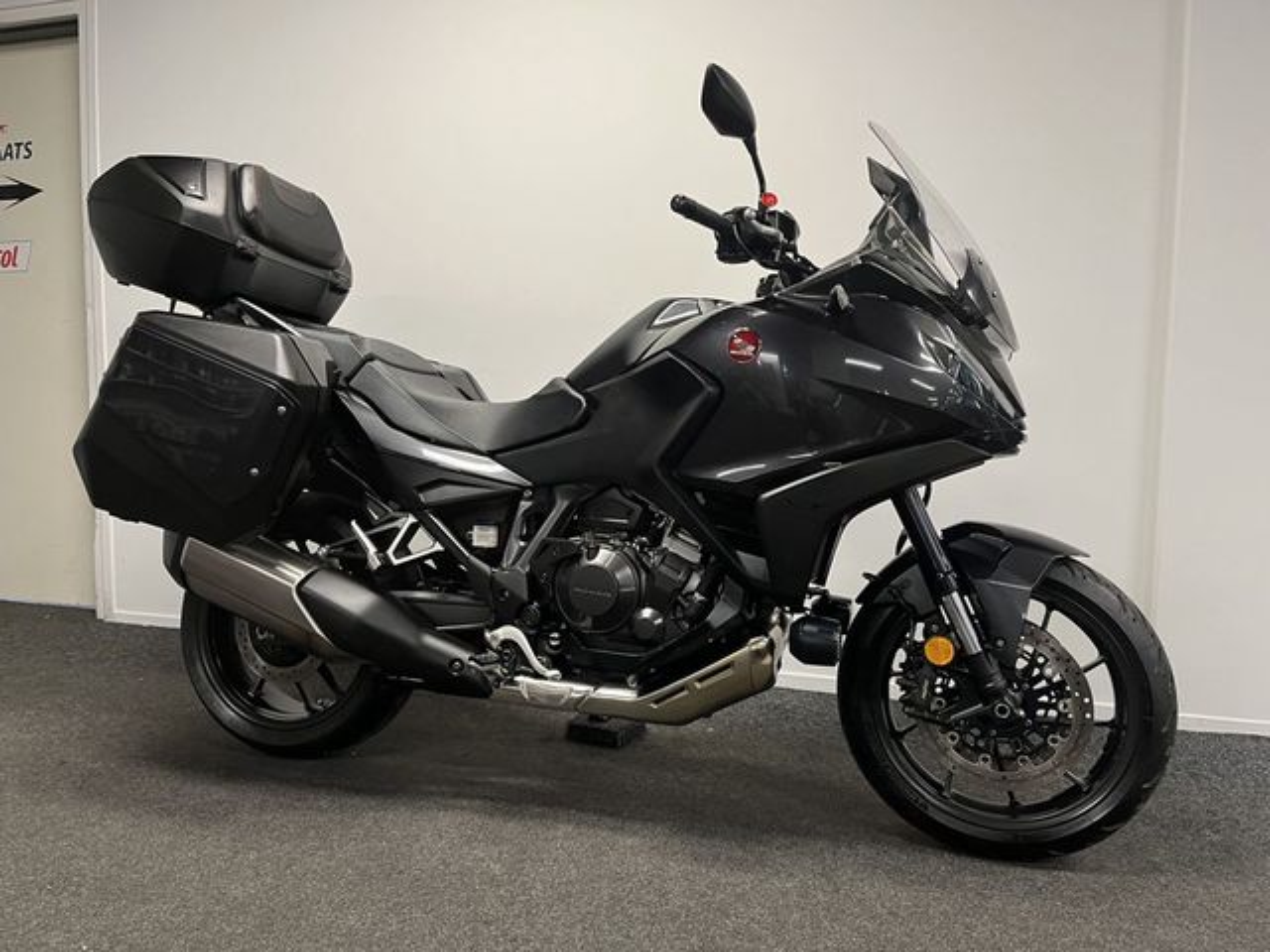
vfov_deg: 53.1
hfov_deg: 67.3
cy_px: 476
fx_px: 954
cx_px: 635
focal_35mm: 26
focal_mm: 5.1
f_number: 1.6
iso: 100
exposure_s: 1/50
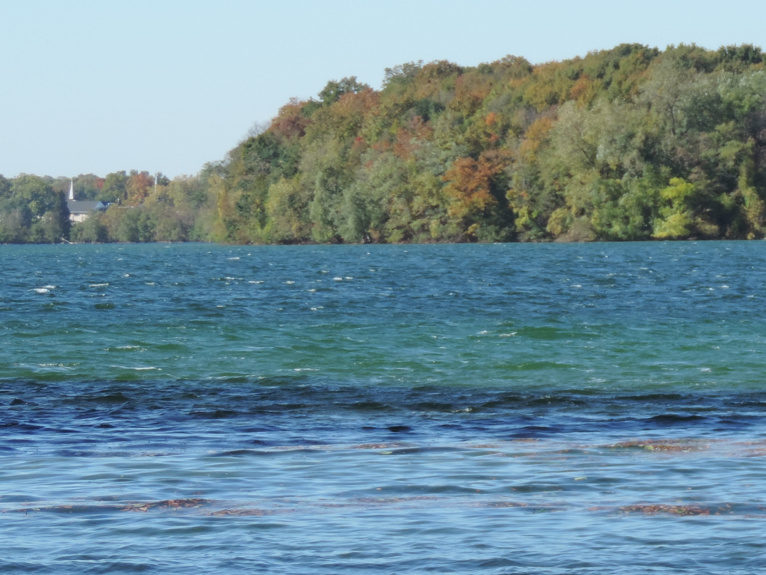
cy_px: 350
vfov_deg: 4.8
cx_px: 728
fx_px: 6882
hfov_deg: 6.4
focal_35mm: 311
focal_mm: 24
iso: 80
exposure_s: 1/400
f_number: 4.3
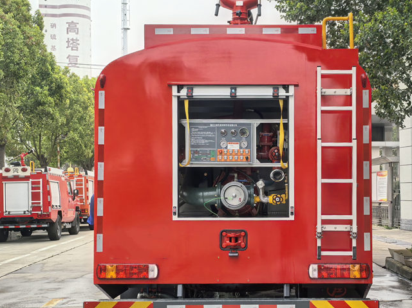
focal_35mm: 55
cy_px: 146
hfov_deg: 34.9
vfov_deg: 26.5
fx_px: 654
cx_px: 235
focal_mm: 5.75
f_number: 2
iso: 50
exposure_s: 1/1259
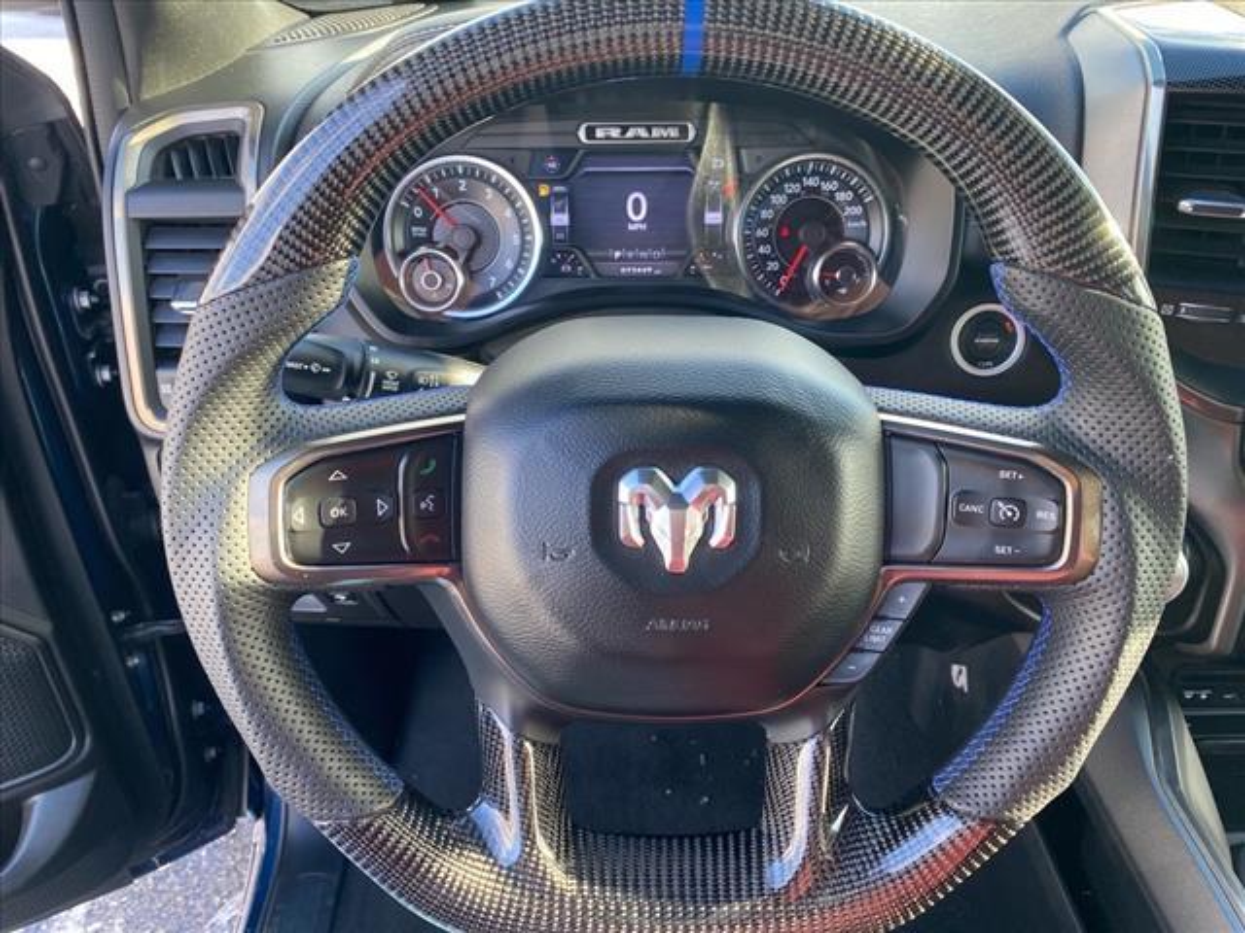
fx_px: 935
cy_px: 466
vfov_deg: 53.1
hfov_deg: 67.3
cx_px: 622
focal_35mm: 26
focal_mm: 4.25
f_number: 1.8
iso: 64
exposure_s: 1/122
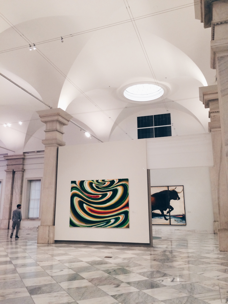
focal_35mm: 29
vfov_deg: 61.7
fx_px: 255
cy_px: 152
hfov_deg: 48.2
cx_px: 114
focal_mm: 4.15
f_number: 2.2
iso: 125
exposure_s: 1/30
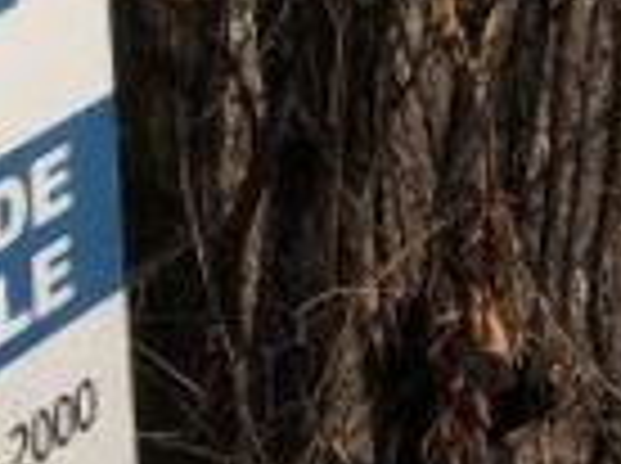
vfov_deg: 6.2
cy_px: -964
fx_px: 3886
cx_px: 1962
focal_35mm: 217
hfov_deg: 7.7
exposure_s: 1/2525
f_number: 1.8
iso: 20
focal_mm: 3.99
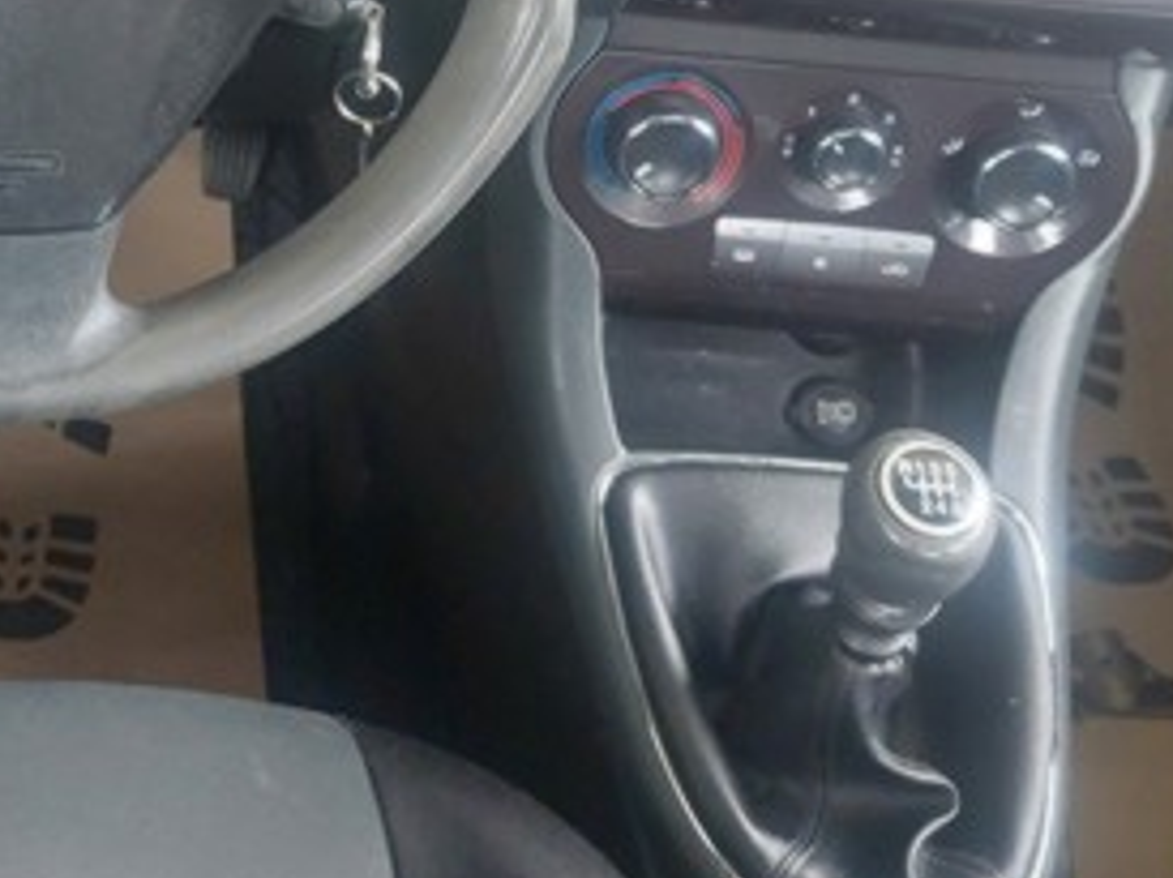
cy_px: 30
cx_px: 124
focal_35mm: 73
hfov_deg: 25.9
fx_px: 2472
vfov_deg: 19.6
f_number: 1.8
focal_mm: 5.23
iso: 400
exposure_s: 1/50
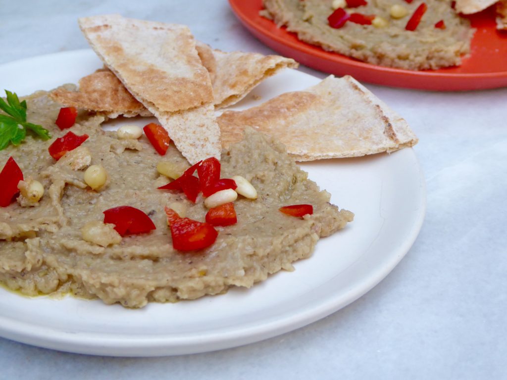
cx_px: 254
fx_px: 835
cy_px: 190
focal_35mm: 57
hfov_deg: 33.8
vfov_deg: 25.7
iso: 160
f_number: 4.2
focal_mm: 10.3
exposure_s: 1/200
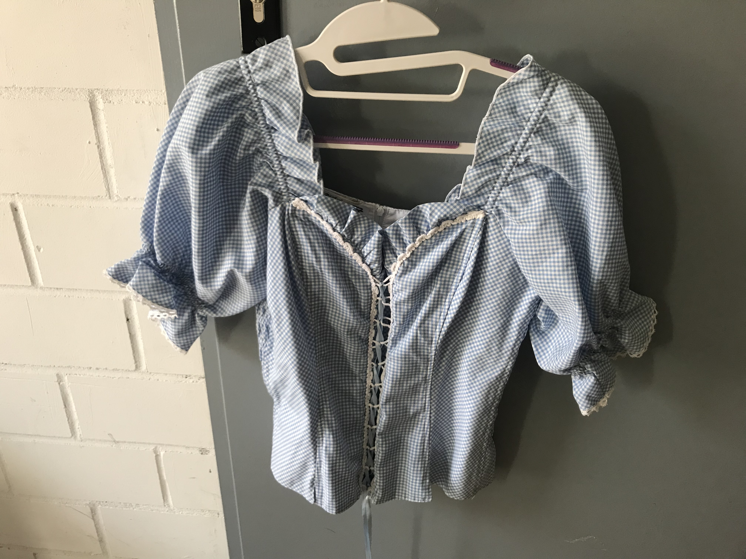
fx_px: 603
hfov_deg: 63.4
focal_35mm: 28
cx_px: 373
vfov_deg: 49.7
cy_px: 280
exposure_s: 1/33
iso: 25
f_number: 1.8
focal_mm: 3.99
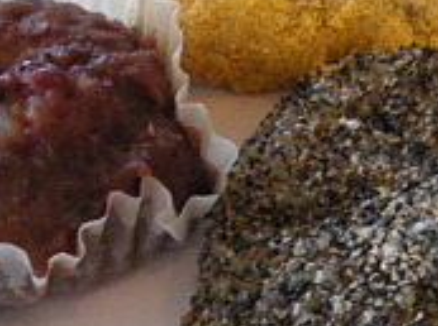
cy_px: 200
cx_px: 401
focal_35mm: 94
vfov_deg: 15.7
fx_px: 1187
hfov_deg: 20.5
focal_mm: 6.3
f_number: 3.5
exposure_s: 1/50
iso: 400
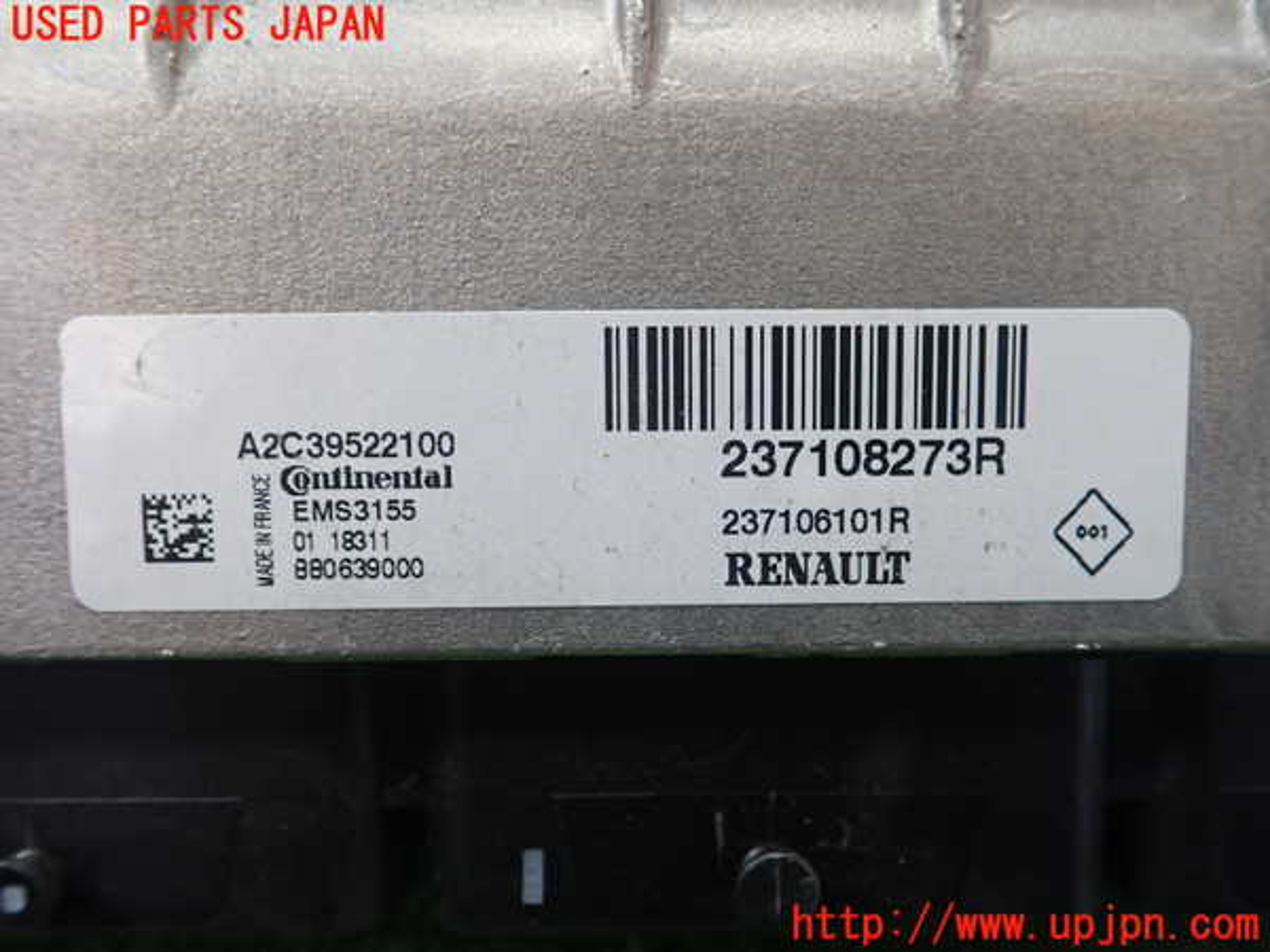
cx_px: 635
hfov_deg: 60.0
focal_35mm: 30
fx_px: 1101
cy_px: 476
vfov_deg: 46.8
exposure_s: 1/125
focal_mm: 5.5
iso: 320
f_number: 2.3
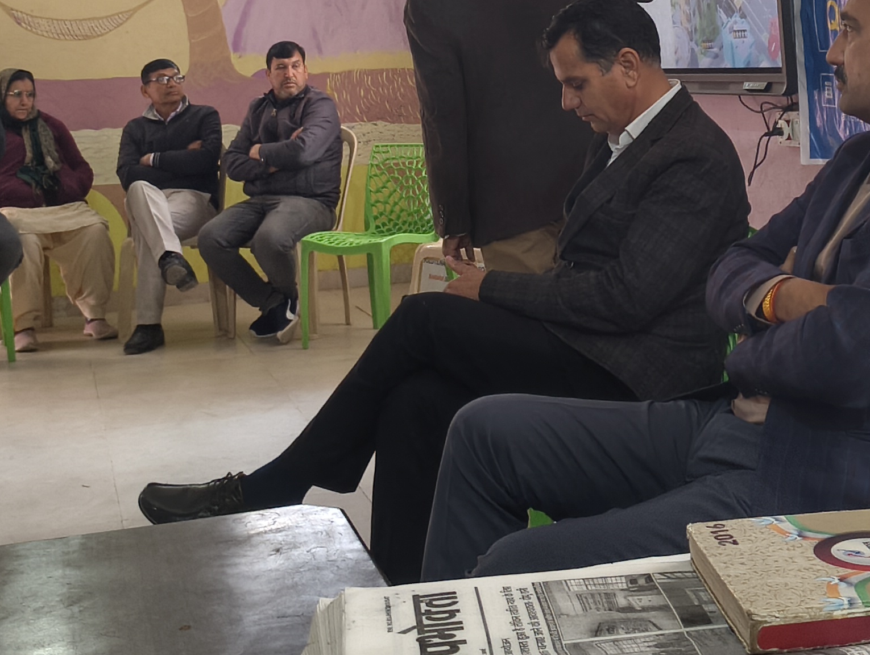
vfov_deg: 22.3
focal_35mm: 64
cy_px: 36
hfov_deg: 29.8
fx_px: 1611
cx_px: 627
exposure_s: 1/50
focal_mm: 5.56
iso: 761
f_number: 1.87
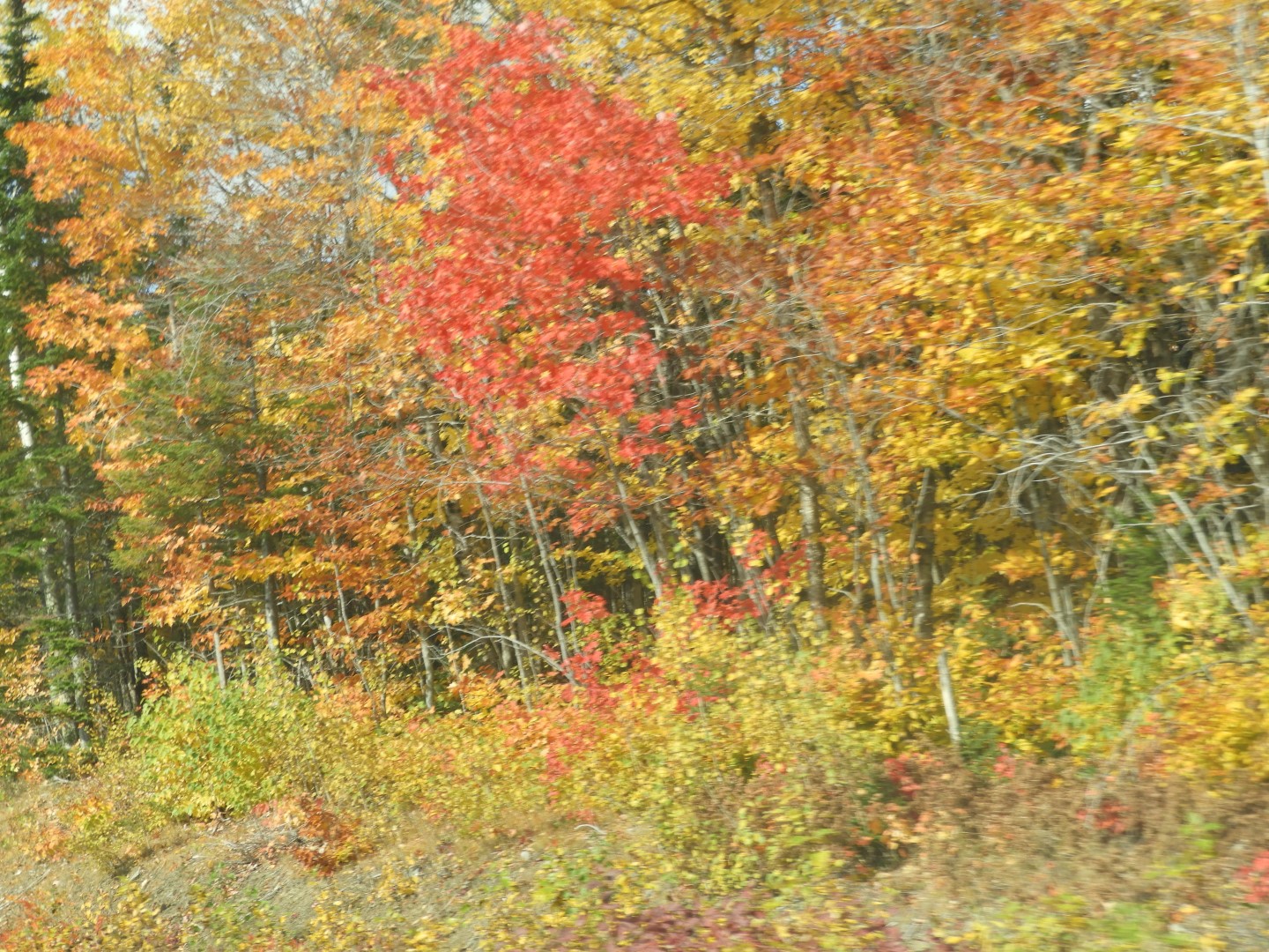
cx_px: 634
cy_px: 476
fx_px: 3483
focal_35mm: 95
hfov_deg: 20.7
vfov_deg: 15.6
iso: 100
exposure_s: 1/200
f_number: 4.8
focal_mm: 17
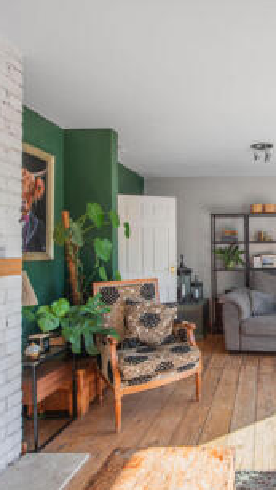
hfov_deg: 40.3
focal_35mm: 26
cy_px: 251
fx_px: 338
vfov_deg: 71.9
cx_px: 260
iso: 125
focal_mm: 16
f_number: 8
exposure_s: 1/50
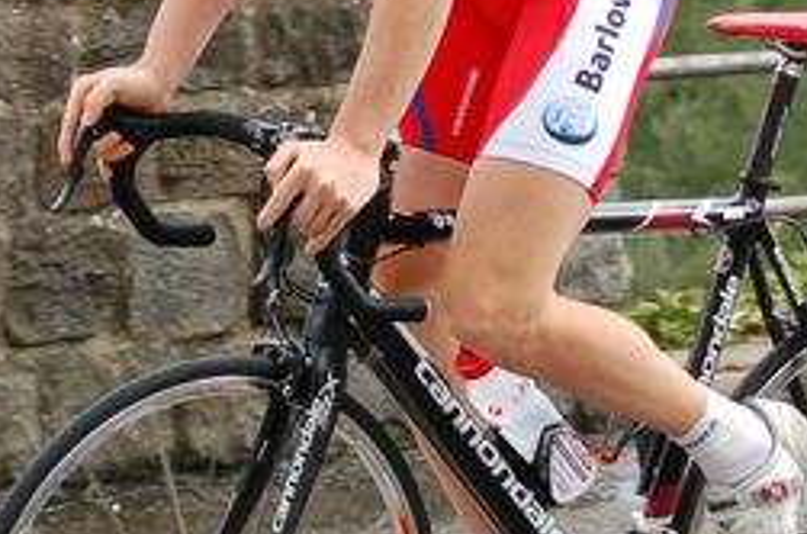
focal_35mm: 278
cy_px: 61
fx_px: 6216
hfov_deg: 7.4
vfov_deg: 4.9
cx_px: 370
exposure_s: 1/500
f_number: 5.6
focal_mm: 56
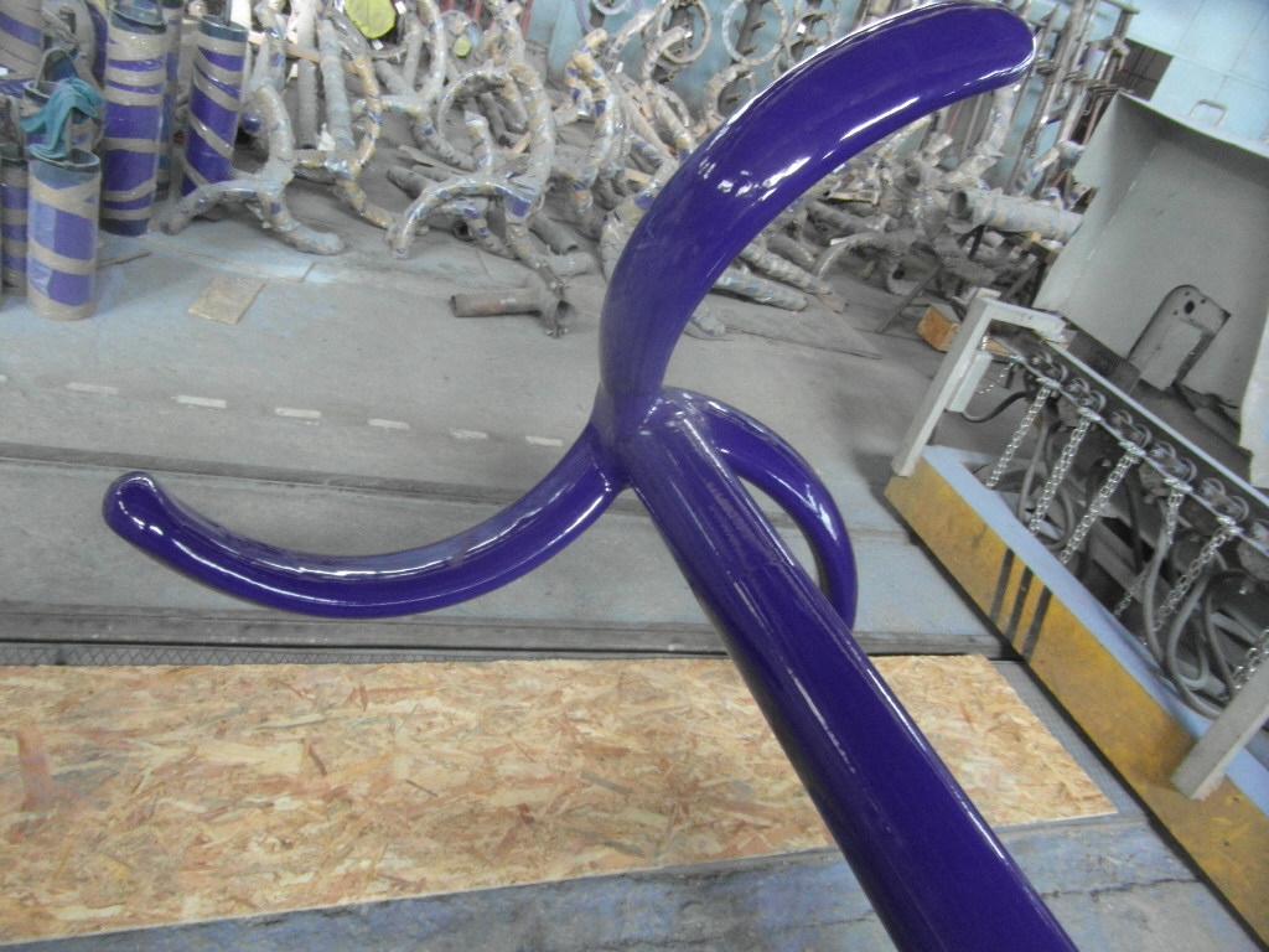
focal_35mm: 24
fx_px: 880
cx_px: 634
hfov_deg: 71.6
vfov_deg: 56.8
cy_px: 476
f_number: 3.2
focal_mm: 4
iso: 400
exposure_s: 1/30
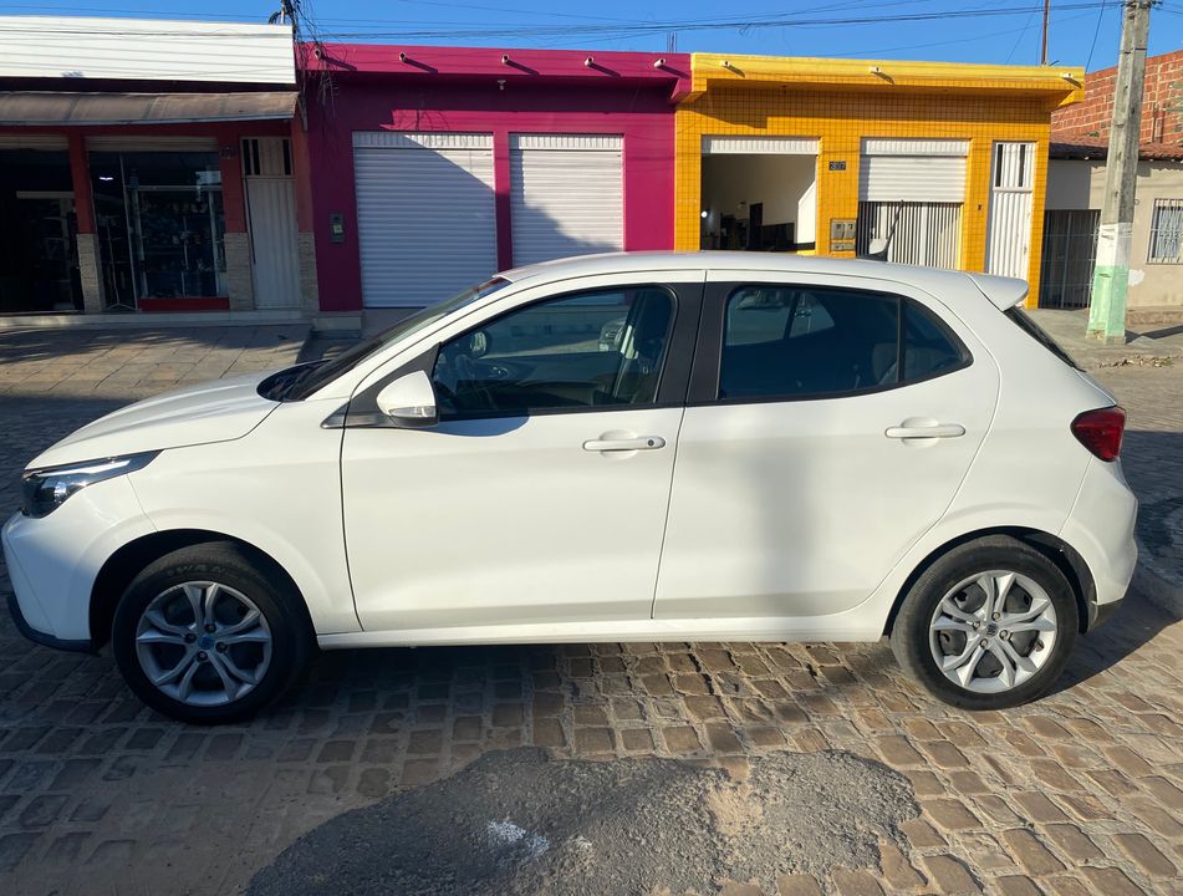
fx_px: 892
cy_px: 448
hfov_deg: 67.1
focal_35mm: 26
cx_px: 592
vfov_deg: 53.3
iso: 32
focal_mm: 4.25
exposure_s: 1/4115
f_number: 1.8
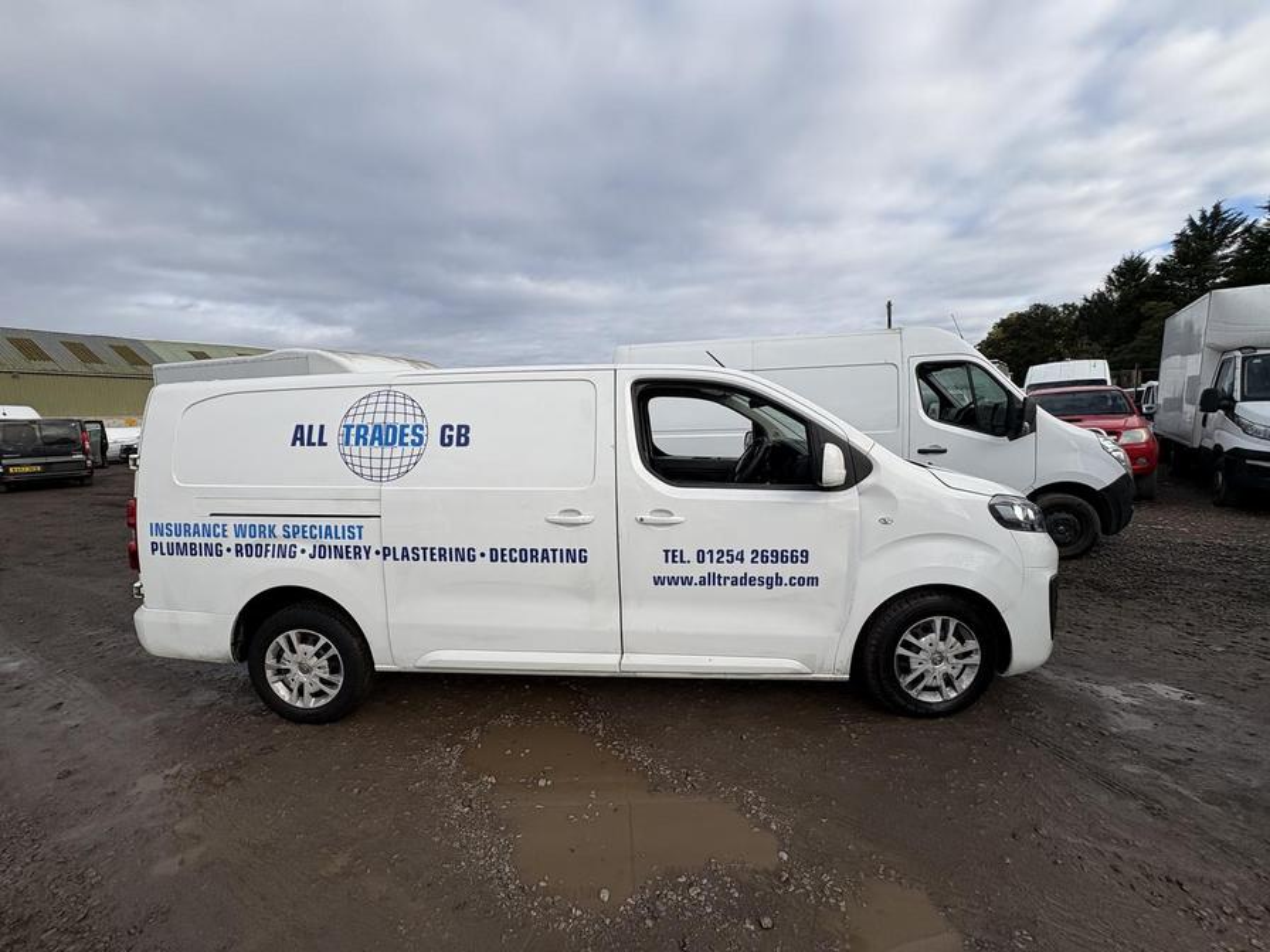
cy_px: 476
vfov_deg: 85.7
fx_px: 514
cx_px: 635
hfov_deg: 102.1
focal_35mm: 14
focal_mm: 2.22
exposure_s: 1/1449
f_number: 2.2
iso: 40
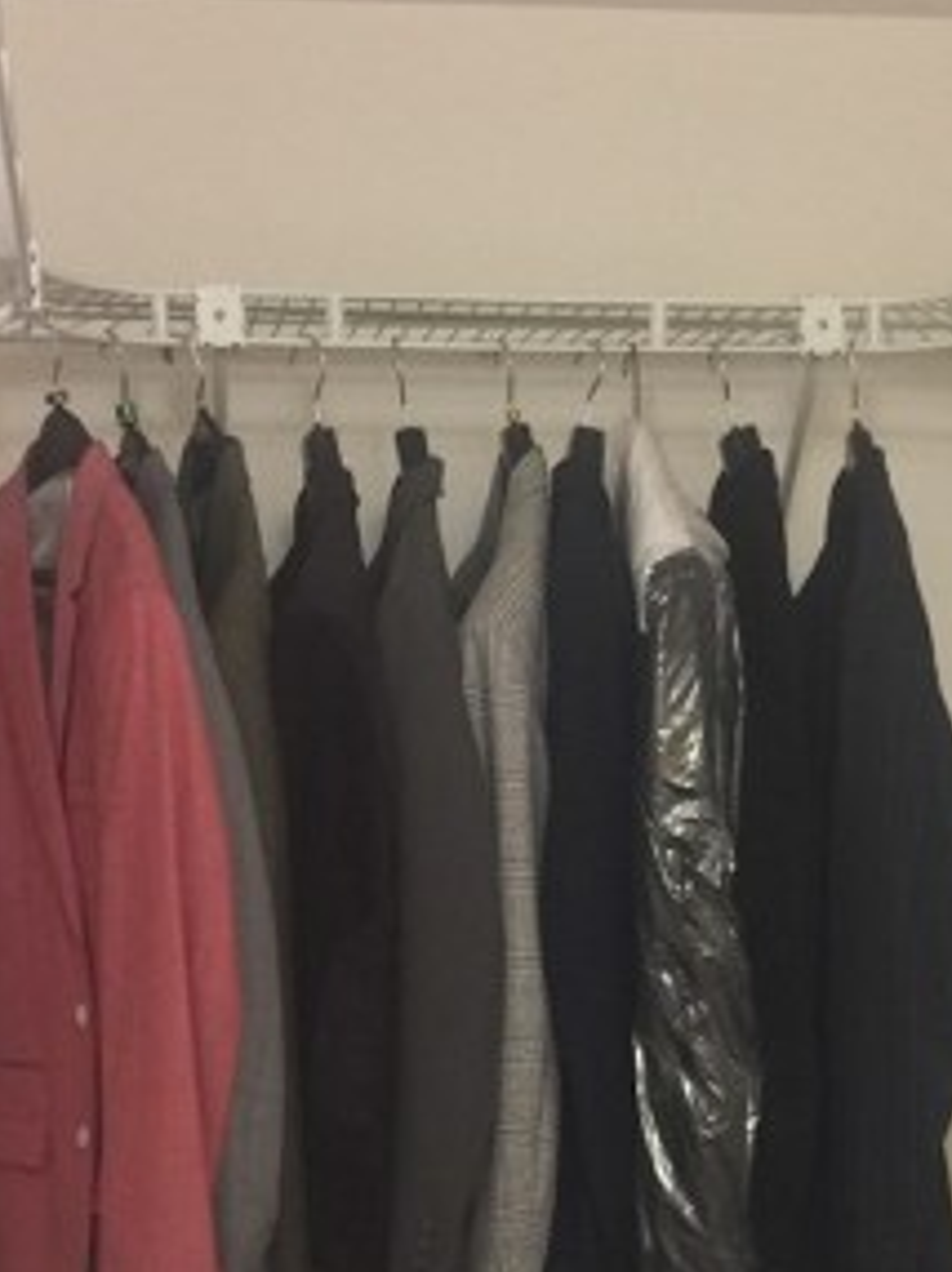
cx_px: 703
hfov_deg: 18.8
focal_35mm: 78
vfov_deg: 23.5
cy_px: 1397
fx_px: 2864
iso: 64
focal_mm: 4.15
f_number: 2.2
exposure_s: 1/15
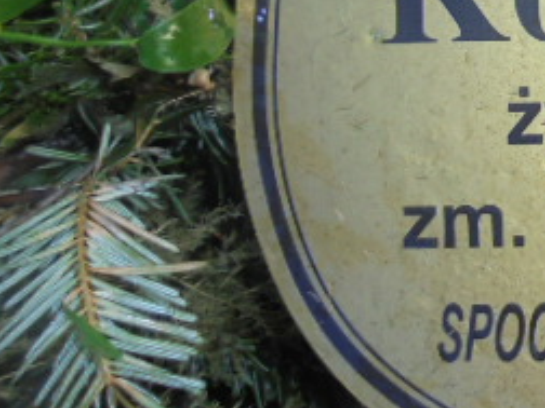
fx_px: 1039
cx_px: 647
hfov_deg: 26.3
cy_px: -9
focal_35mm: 66
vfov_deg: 21.4
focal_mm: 4.6
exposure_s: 1/125
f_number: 3.5
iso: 100
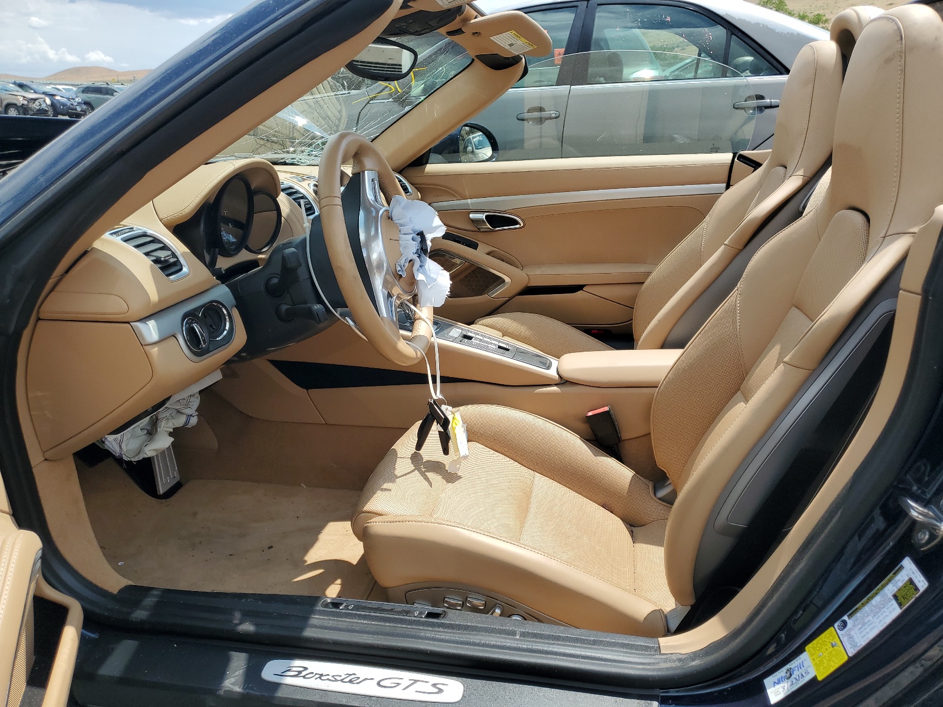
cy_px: 354
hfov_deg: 67.3
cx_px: 472
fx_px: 708
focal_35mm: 26
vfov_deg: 53.1
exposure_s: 1/3333
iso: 50
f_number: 1.5
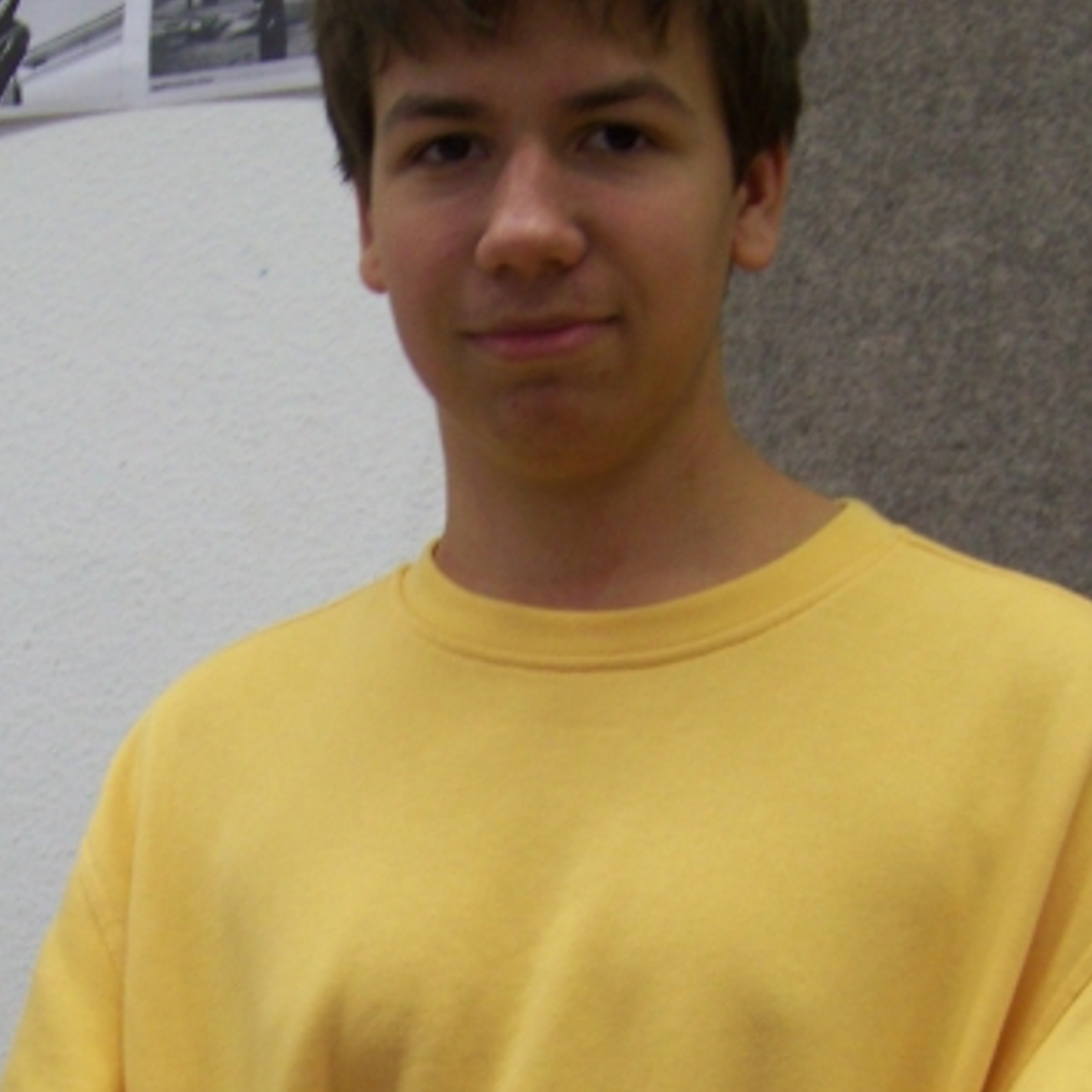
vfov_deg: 22.1
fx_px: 2748
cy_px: 924
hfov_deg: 22.4
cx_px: 386
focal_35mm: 77
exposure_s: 1/30
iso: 125
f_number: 2.8
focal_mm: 5.85
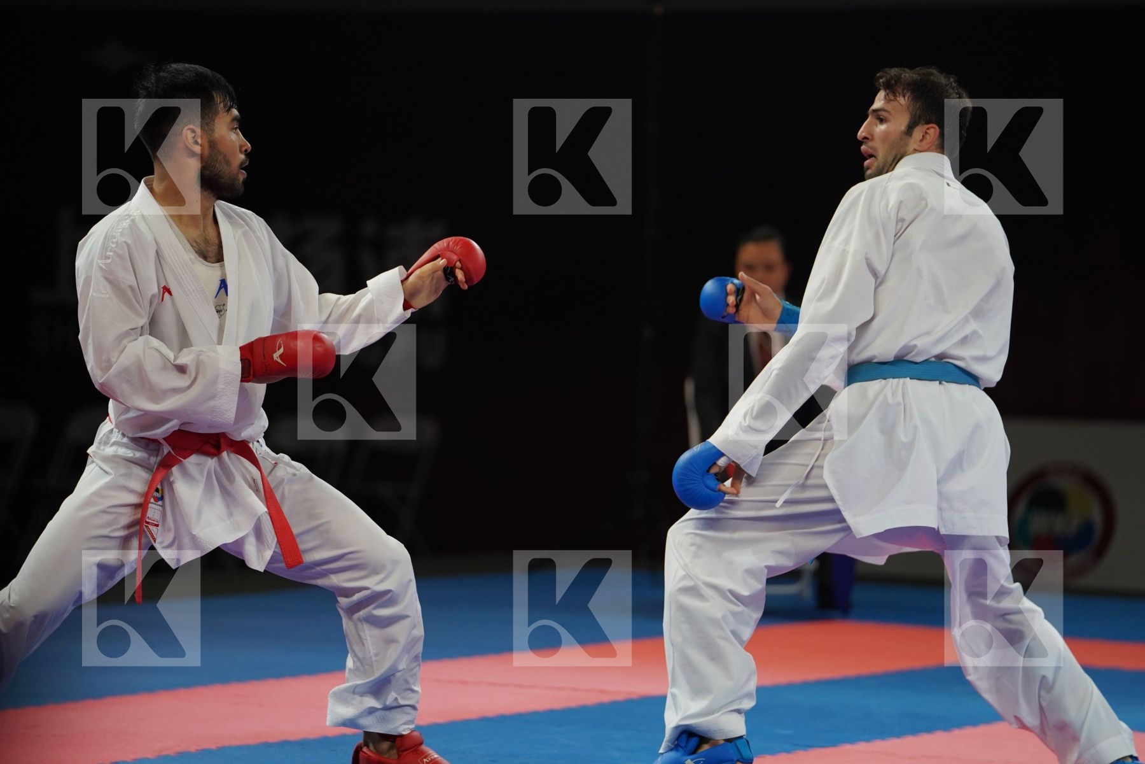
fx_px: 5502
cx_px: 572
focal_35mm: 173
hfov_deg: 11.9
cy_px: 382
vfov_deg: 7.9
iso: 1250
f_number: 2.8
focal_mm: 173
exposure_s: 1/1000
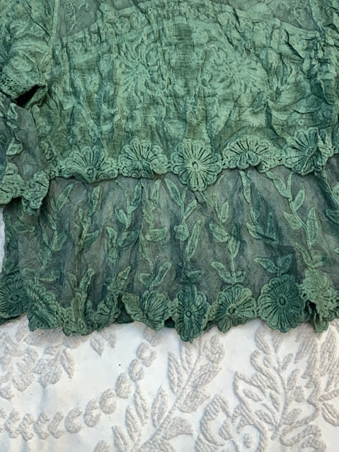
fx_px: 574
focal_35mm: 44
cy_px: 169
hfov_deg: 32.8
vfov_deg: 42.6
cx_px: 202
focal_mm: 4.25
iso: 40
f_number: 1.8
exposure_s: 1/100
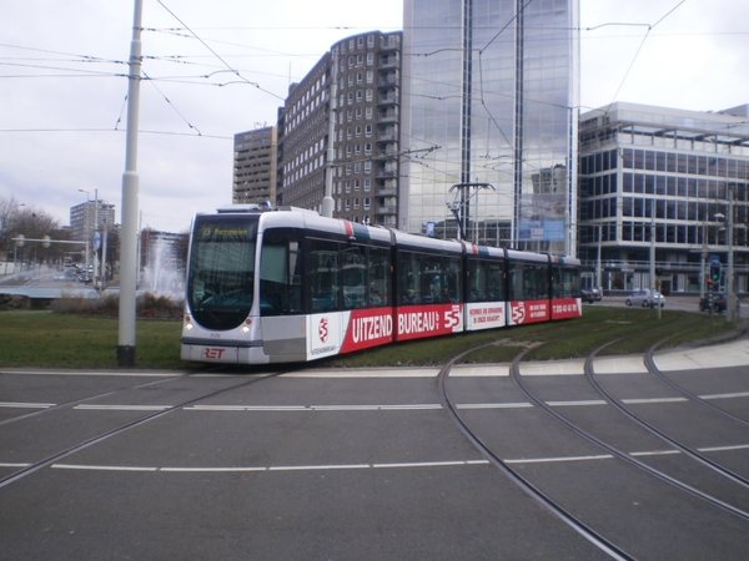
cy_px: 280
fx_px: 779
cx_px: 374
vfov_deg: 39.7
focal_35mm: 36
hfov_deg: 51.4
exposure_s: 1/250
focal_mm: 6.3
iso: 100
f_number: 4.6
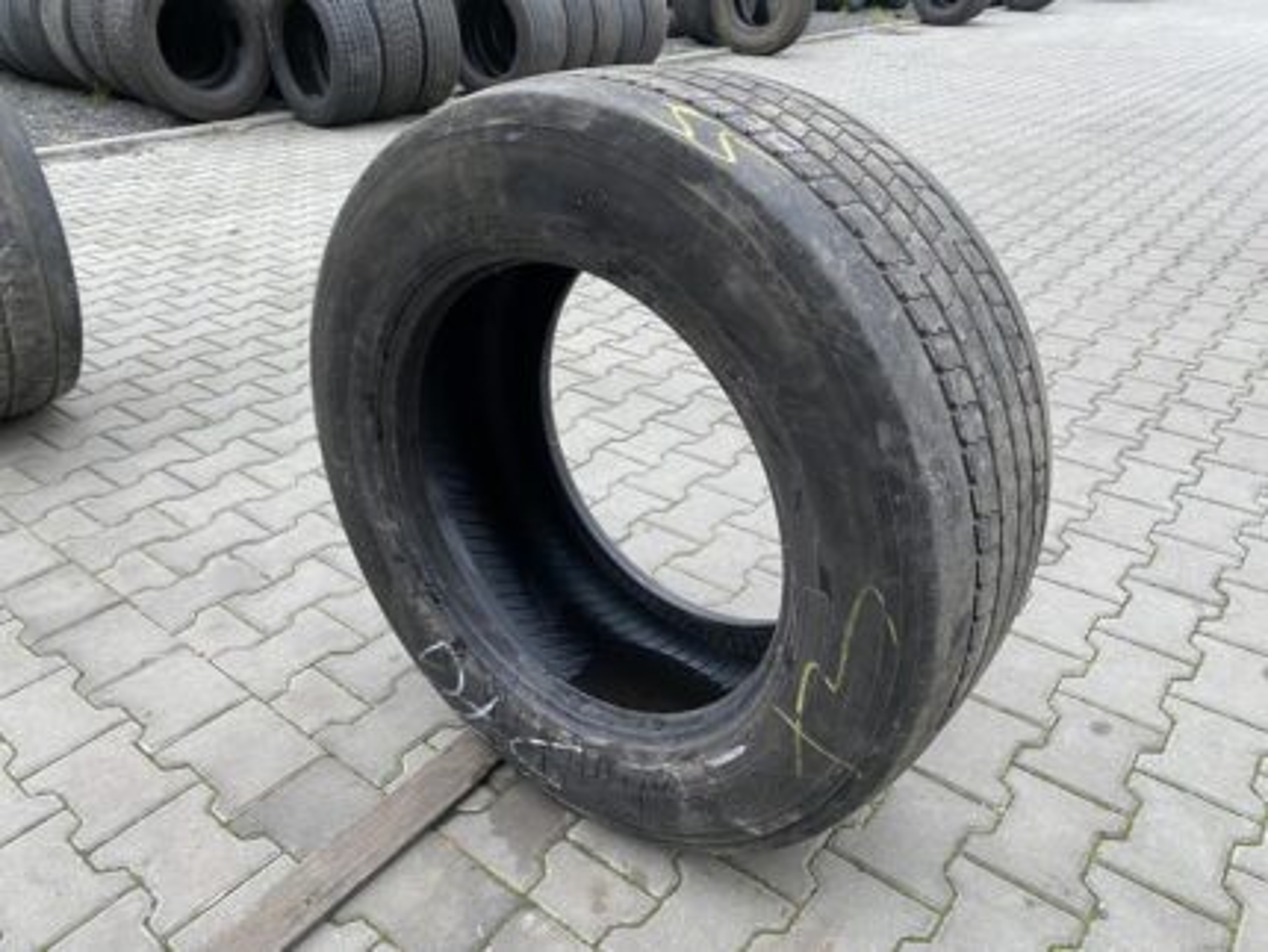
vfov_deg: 53.1
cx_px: 634
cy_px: 476
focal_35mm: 26
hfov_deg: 67.3
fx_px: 953
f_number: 1.8
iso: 125
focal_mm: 4.25
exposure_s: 1/50
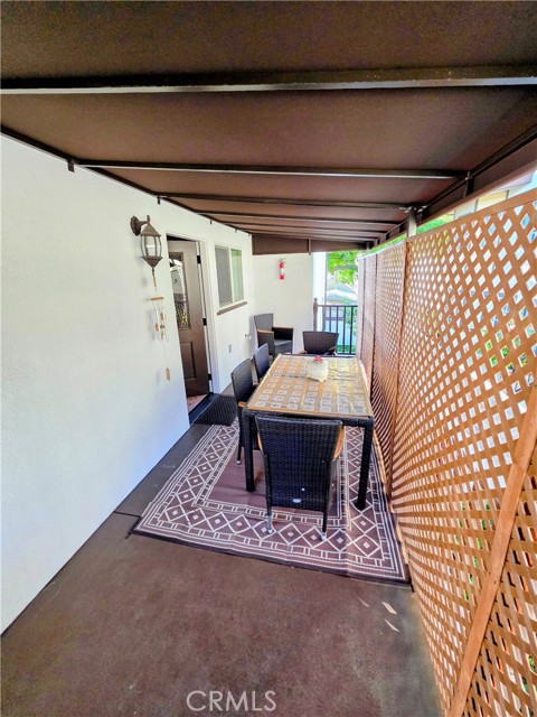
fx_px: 269
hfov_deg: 89.9
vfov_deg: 106.2
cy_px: 358
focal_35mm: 13
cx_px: 268
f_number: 1.9
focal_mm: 2.2
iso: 400
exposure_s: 1/359
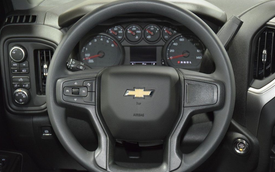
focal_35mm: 55
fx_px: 409
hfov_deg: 37.2
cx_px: 138
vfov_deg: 23.7
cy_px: 89
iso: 2800
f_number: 4.2
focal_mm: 35
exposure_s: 1/30
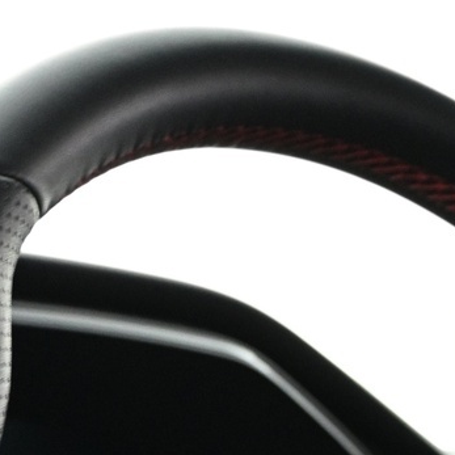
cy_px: 703
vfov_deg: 13.7
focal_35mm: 119
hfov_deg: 14.6
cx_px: 252
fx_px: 1770
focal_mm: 20
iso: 1600
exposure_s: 1/13
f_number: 3.8
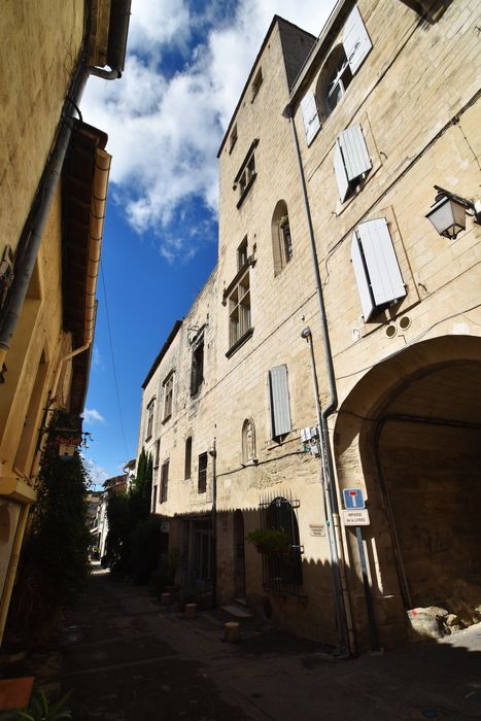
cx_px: 240
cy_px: 360
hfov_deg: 72.1
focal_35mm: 16
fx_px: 330
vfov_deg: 95.0
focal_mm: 11
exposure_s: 1/500
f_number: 11
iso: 200
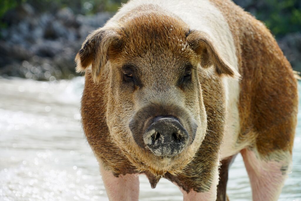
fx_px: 1313
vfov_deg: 8.7
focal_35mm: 157
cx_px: 150
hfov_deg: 13.1
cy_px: 100
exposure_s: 1/250
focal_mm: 157
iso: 100
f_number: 7.1
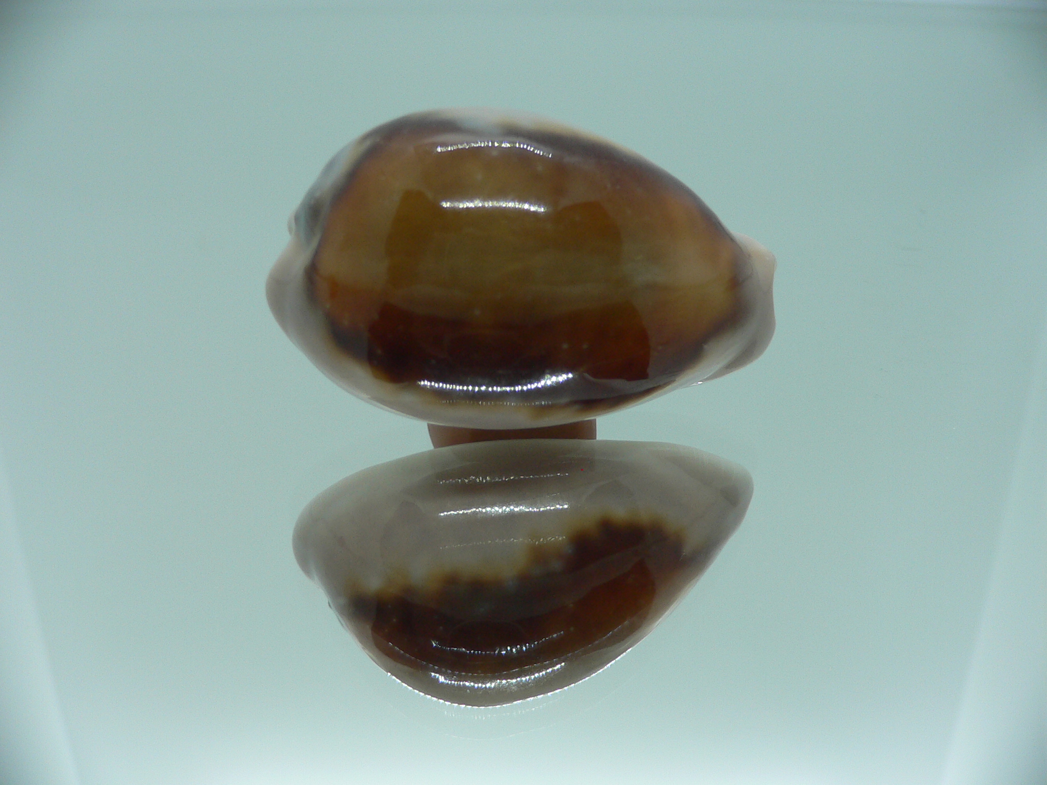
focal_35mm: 35
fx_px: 1059
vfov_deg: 40.7
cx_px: 524
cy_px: 392
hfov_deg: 52.6
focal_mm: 4.6
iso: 80
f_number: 2.8
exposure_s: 1/60
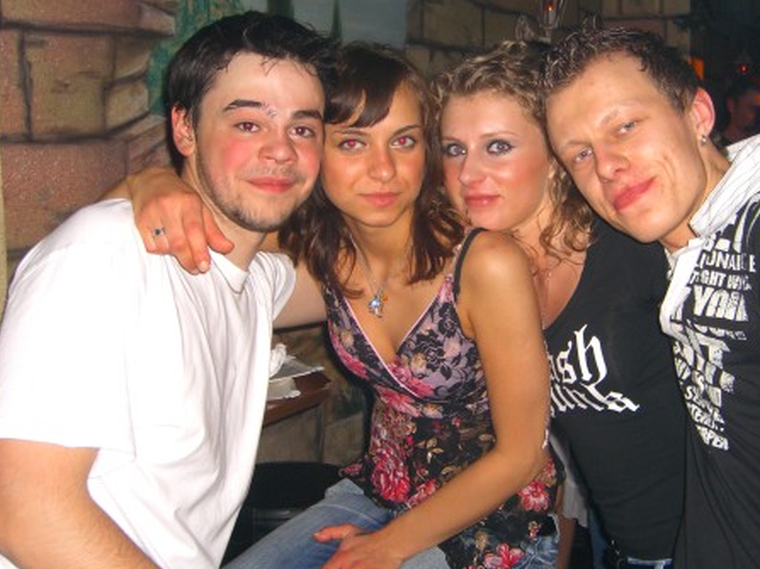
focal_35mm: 51
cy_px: 284
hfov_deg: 37.3
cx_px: 464
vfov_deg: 28.5
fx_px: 1119
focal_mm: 7.9
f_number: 2.8
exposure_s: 1/60
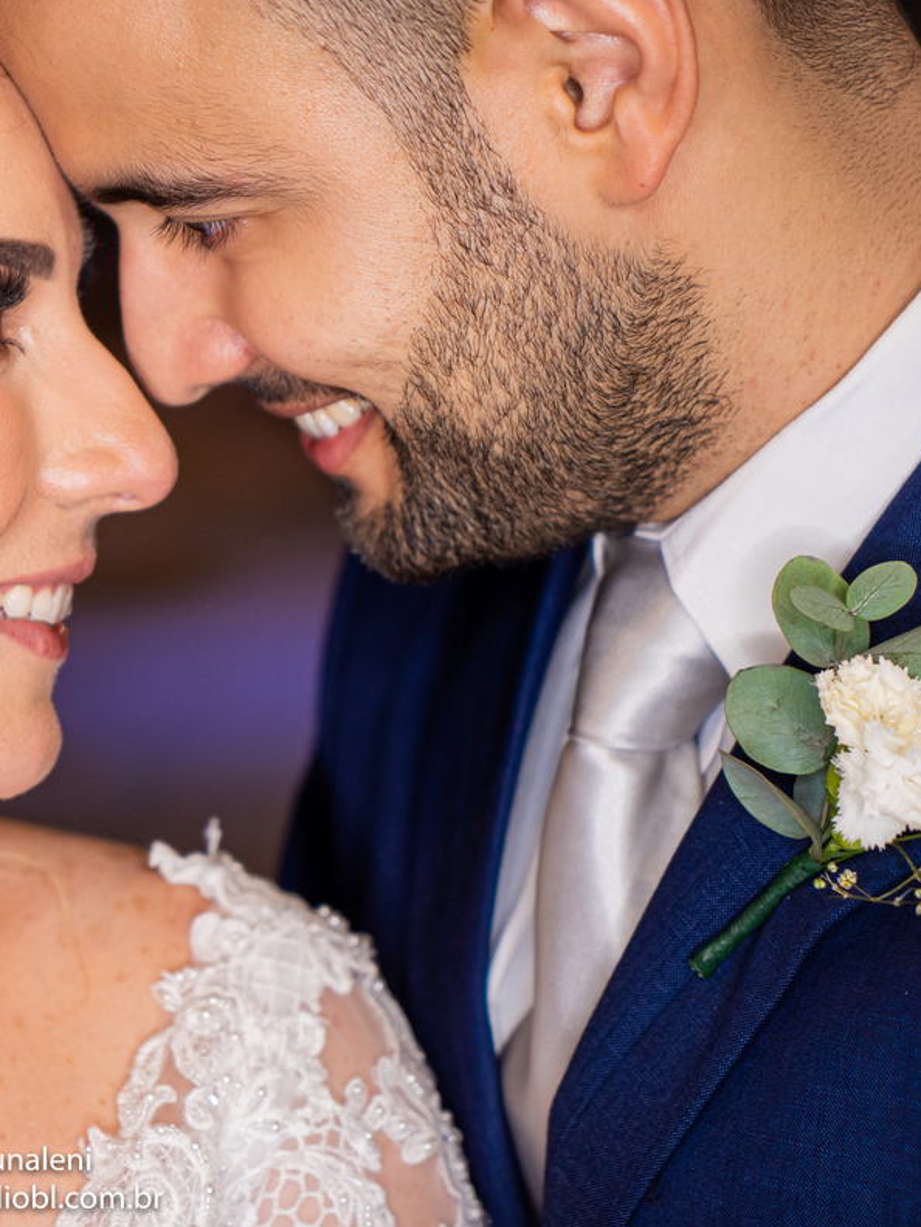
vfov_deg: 19.3
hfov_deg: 14.3
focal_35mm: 102
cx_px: 12
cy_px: 610
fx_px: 3618
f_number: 4
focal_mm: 70
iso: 1000
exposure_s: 1/160
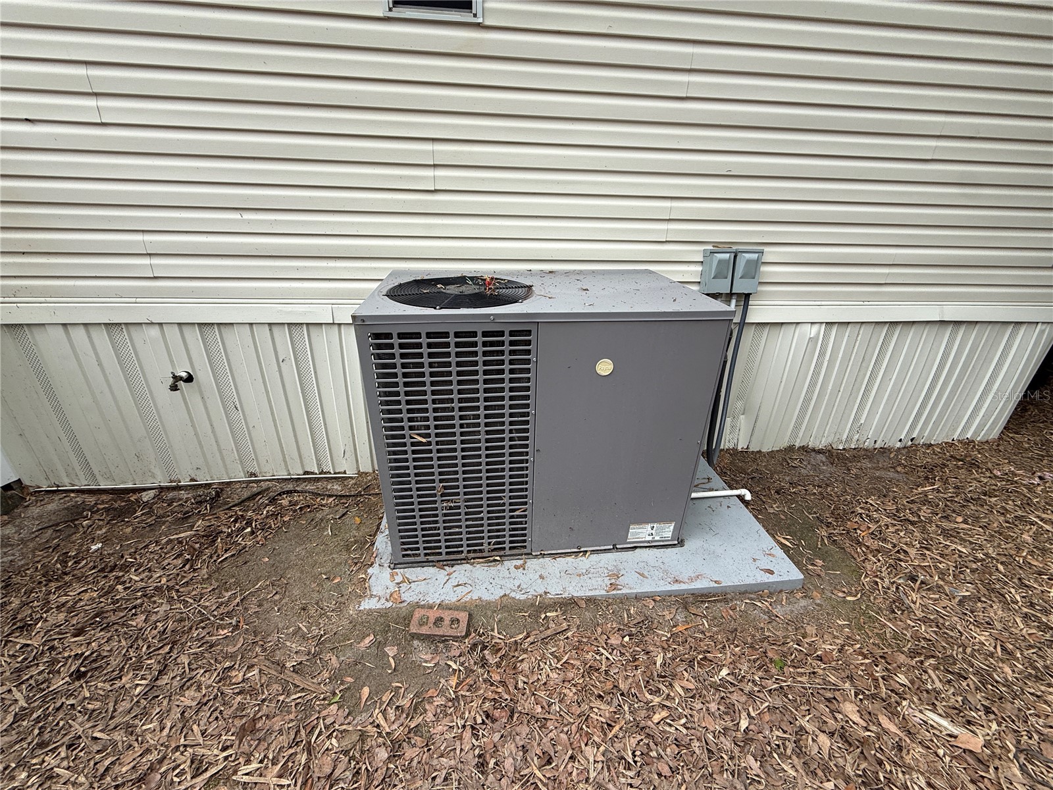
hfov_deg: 102.1
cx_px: 526
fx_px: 426
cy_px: 395
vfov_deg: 85.7
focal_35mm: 14
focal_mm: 2.22
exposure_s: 1/372
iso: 50
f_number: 2.2
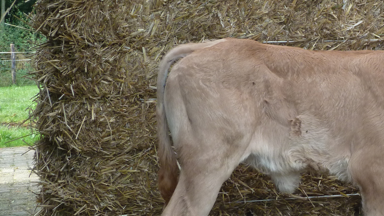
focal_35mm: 94
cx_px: 351
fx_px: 957
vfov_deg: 12.9
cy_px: 118
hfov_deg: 22.1
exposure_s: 1/160
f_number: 3.7
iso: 160
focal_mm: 7.3
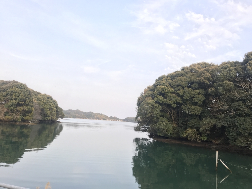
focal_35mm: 28
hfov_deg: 63.4
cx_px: 126
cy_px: 94
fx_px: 204
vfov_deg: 49.7
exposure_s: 1/323
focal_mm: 3.99
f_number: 1.8
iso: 20
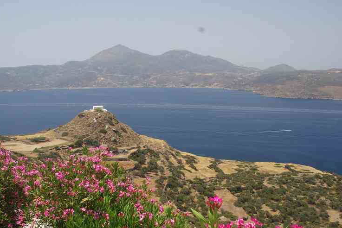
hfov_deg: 46.4
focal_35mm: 42
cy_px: 153
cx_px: 180
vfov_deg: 31.7
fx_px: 399
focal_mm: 20.6
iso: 200
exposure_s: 1/80
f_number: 11
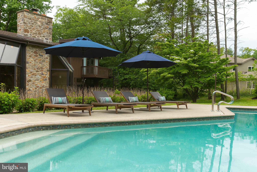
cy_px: 86
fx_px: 250
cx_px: 128
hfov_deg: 54.4
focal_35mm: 35
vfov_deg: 37.9
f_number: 8
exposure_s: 1/250
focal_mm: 35
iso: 200
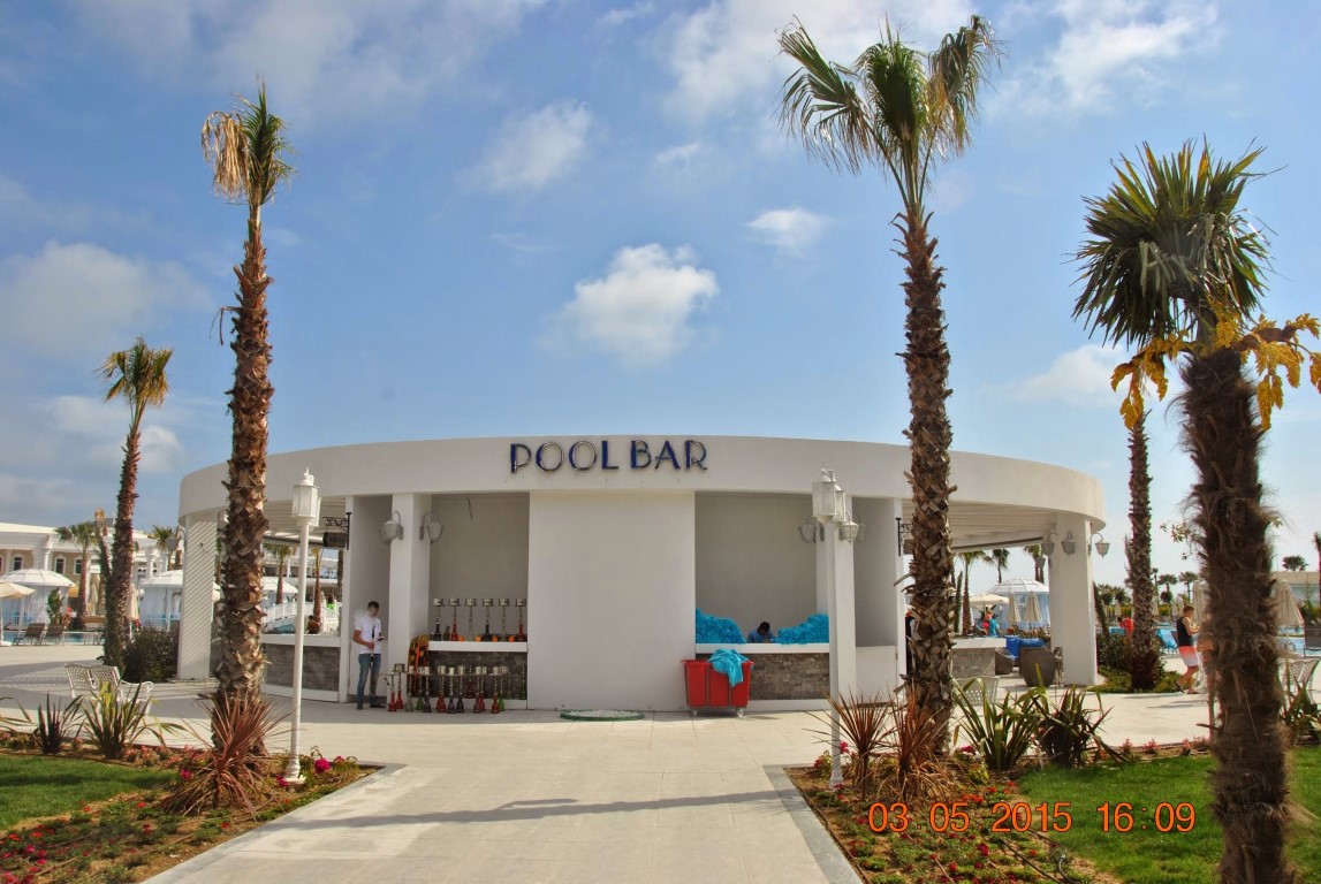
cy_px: 442
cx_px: 660
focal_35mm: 27
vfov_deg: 48.1
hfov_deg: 67.3
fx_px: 992
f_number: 9
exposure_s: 1/320
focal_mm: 18
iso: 100
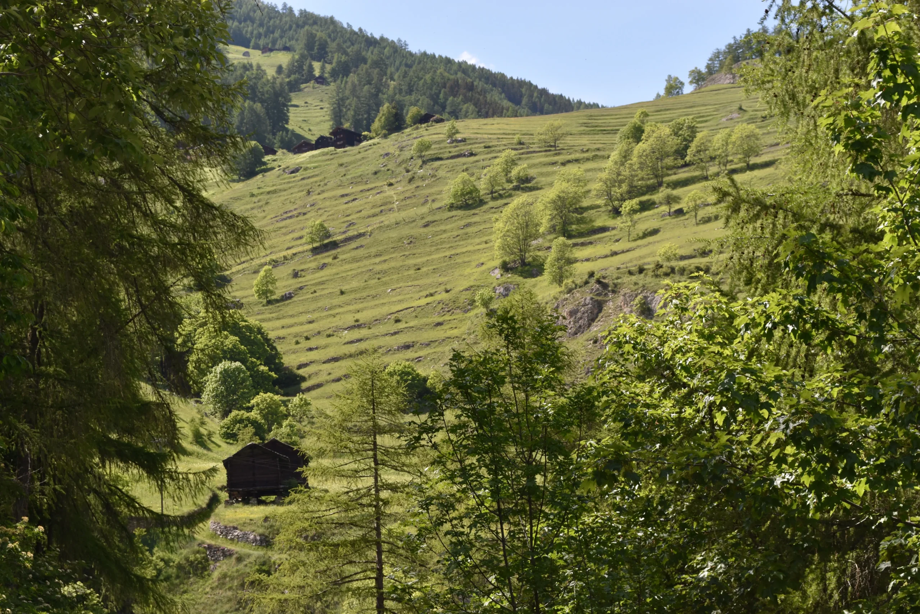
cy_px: 307
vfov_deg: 18.9
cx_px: 460
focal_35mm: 72
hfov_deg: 28.1
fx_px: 1840
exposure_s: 1/250
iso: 200
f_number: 8
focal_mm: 48
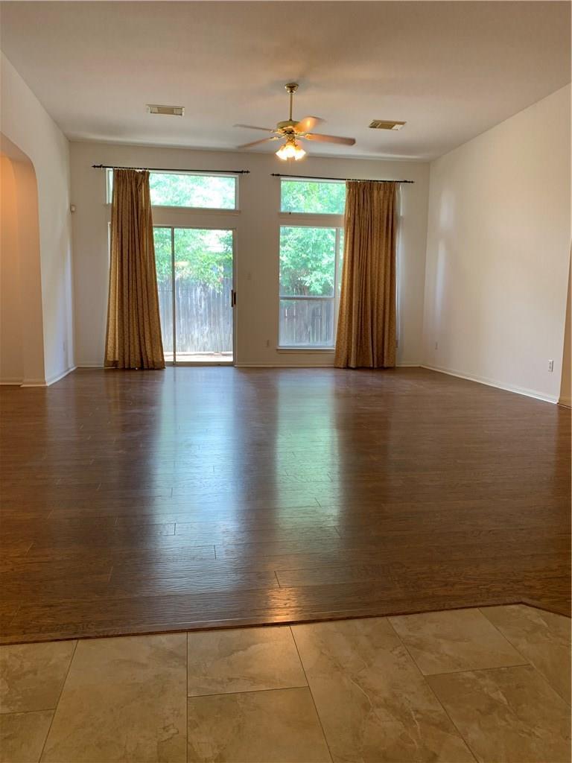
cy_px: 382
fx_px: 573
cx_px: 286
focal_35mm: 26
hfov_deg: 53.1
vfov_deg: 67.3
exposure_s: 1/60
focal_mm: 4.25
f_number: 1.8
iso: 100
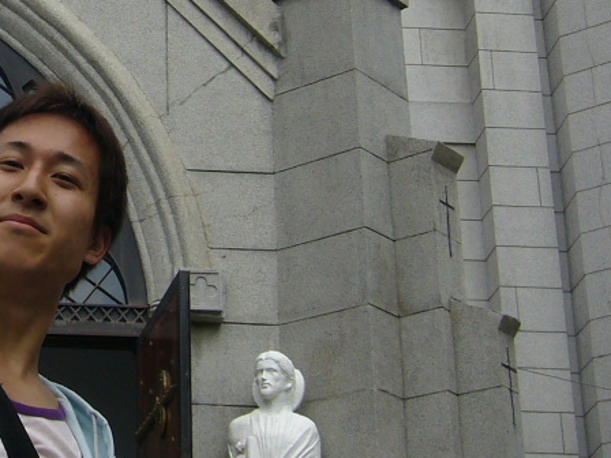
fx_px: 1765
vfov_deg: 14.7
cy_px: 94
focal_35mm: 100
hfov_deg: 19.0
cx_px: -37
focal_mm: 5.8
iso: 80
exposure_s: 1/320
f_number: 5.6
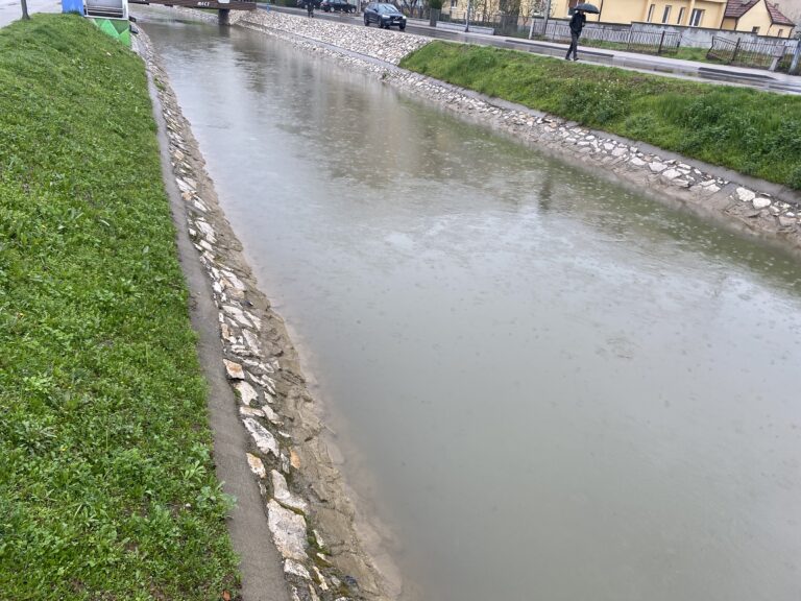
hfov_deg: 67.3
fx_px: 602
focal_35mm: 26
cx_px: 400
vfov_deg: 53.1
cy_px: 300
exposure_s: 1/319
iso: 32
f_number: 1.8
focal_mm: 4.25
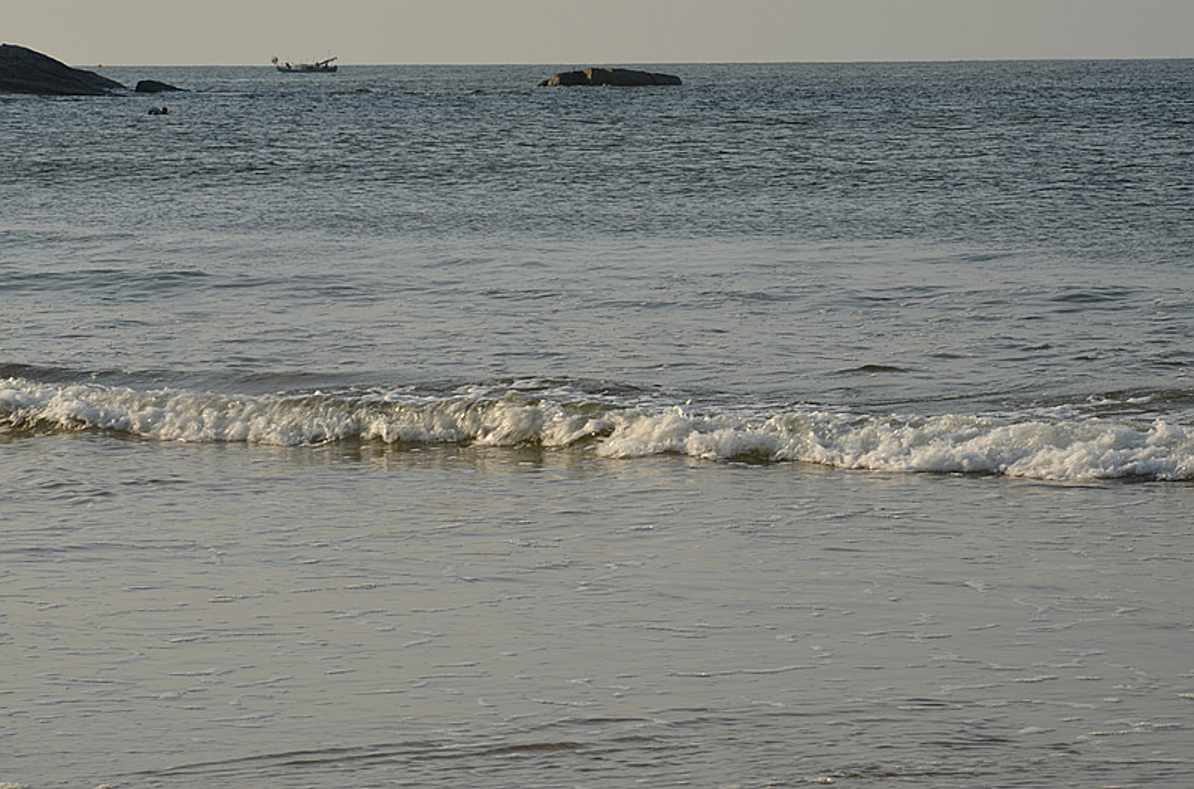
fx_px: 5210
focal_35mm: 158
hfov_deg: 13.1
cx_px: 597
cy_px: 394
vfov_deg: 8.7
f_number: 16
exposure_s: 1/60
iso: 100
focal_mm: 105
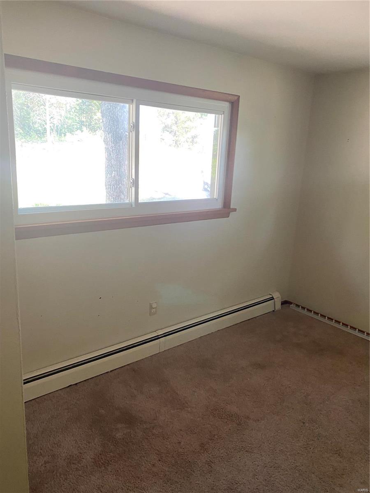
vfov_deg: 67.3
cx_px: 185
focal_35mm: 26
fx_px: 371
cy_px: 246
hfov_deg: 53.1
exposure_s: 1/60
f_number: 1.8
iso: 160
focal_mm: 4.25
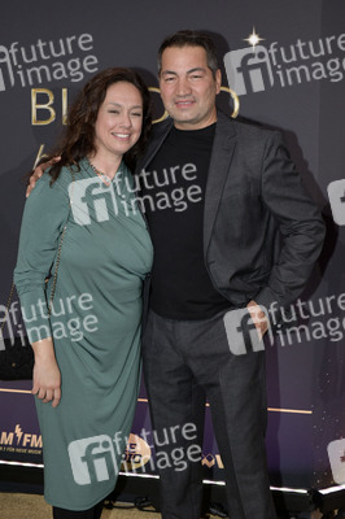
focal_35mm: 55
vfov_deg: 36.3
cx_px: 172
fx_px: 792
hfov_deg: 24.6
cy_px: 260
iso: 1250
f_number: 6.3
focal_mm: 55
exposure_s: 1/250
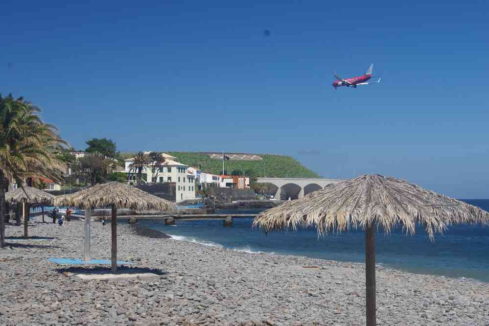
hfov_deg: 35.1
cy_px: 163
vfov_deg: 23.8
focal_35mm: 57
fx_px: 774
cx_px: 244
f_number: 11
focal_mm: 38
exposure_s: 1/125
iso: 200
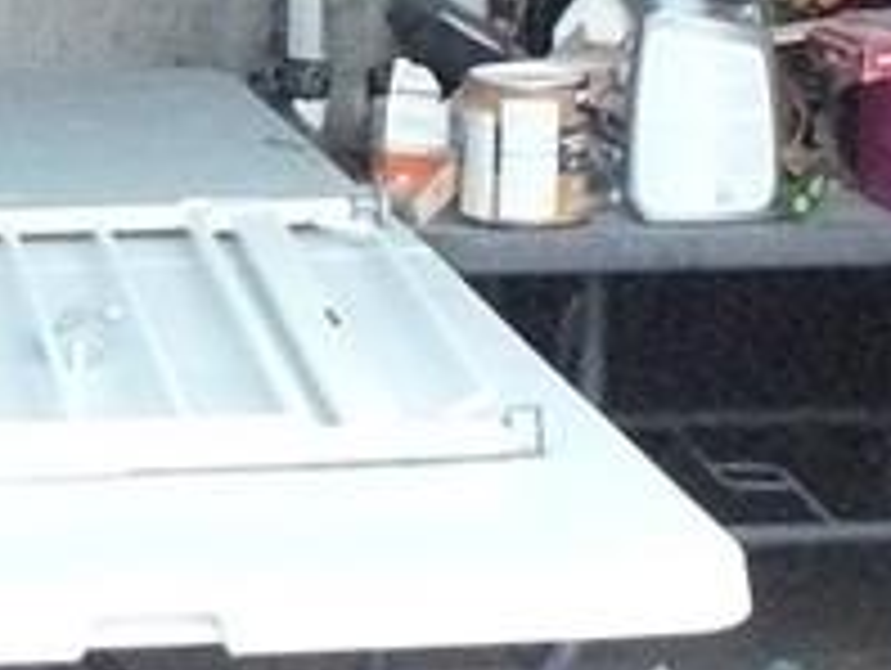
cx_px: 428
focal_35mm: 186
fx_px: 4793
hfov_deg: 10.6
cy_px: -256
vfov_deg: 7.9
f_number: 2.8
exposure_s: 1/125
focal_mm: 6
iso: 800
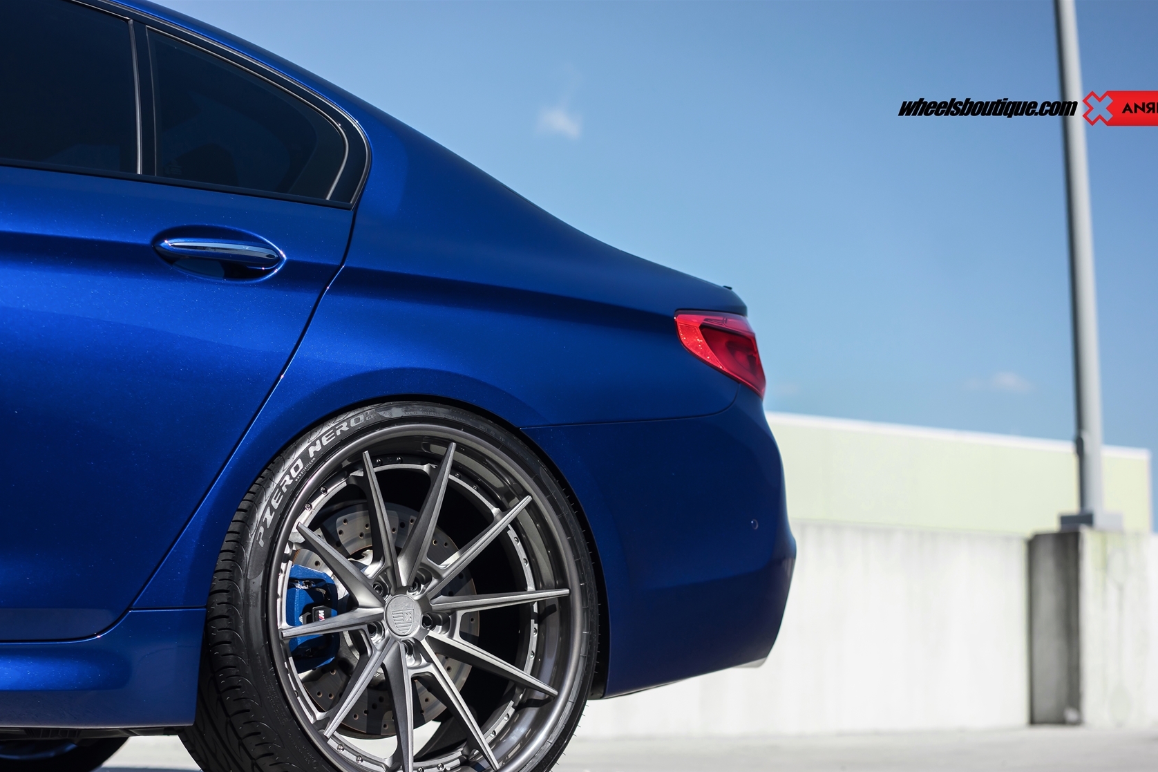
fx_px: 2026
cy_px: 441
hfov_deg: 31.9
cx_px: 540
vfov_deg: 21.6
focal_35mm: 63
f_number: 2.5
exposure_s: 1/2500
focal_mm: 55
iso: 320
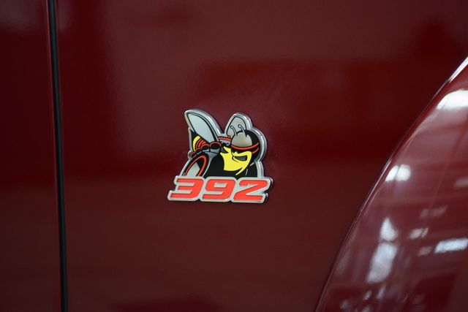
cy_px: 156
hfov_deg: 19.5
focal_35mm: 105
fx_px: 1365
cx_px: 234
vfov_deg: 13.0
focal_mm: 70
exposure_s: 1/80
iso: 1600
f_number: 2.8
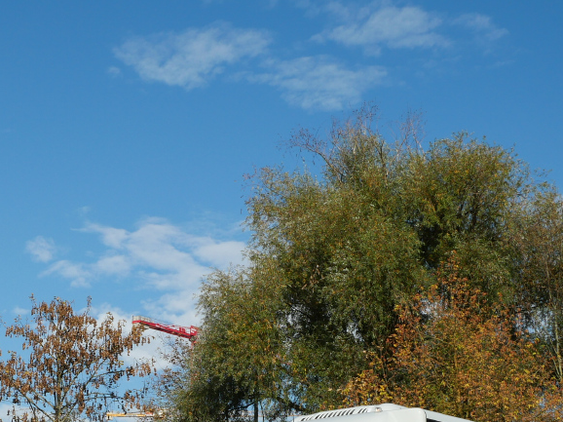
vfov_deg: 17.9
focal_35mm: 81
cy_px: 373
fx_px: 1317
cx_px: 71
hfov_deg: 23.6
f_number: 9
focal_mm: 18
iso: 200
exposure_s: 1/500
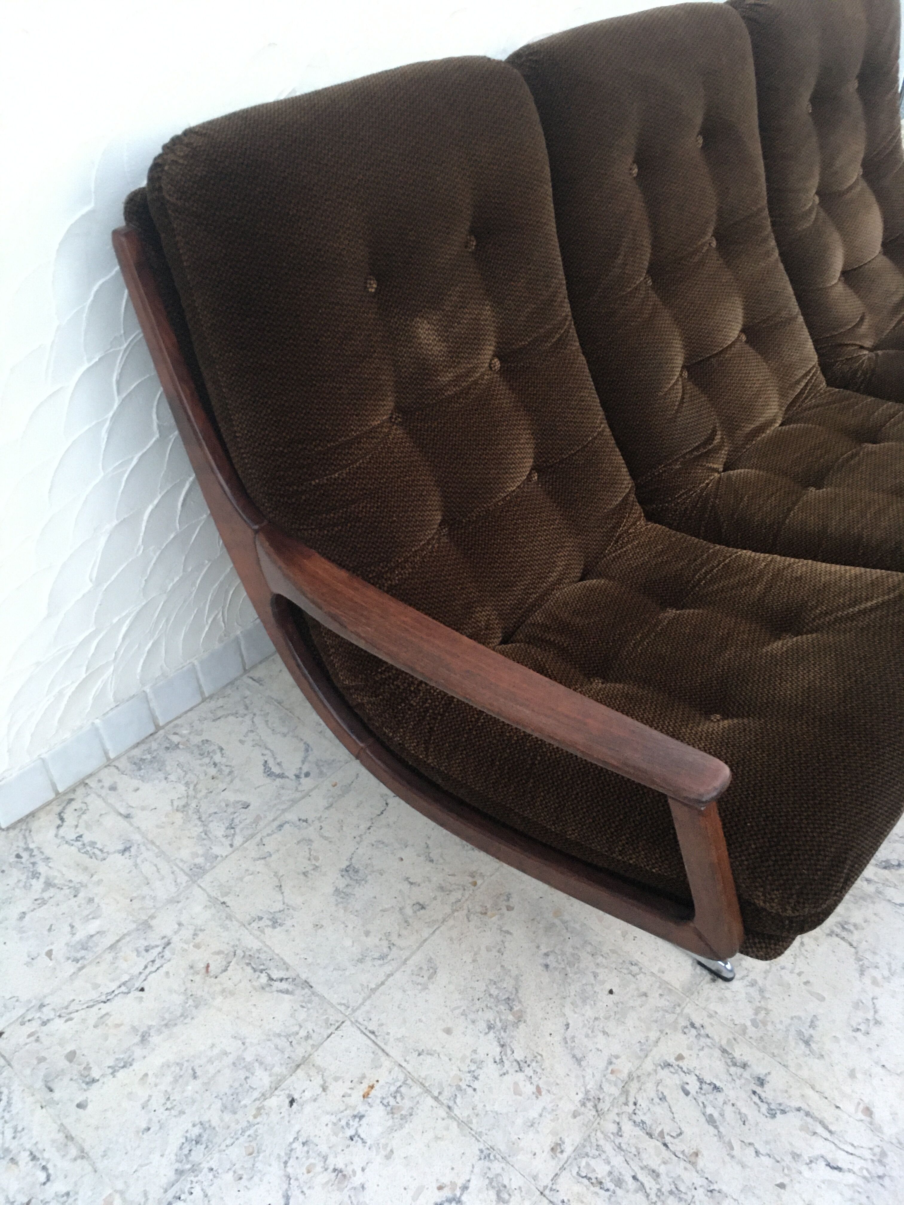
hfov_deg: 48.2
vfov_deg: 61.7
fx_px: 1010
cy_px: 602
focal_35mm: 29
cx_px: 452
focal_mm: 4.15
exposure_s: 1/25
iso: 200
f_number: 2.2
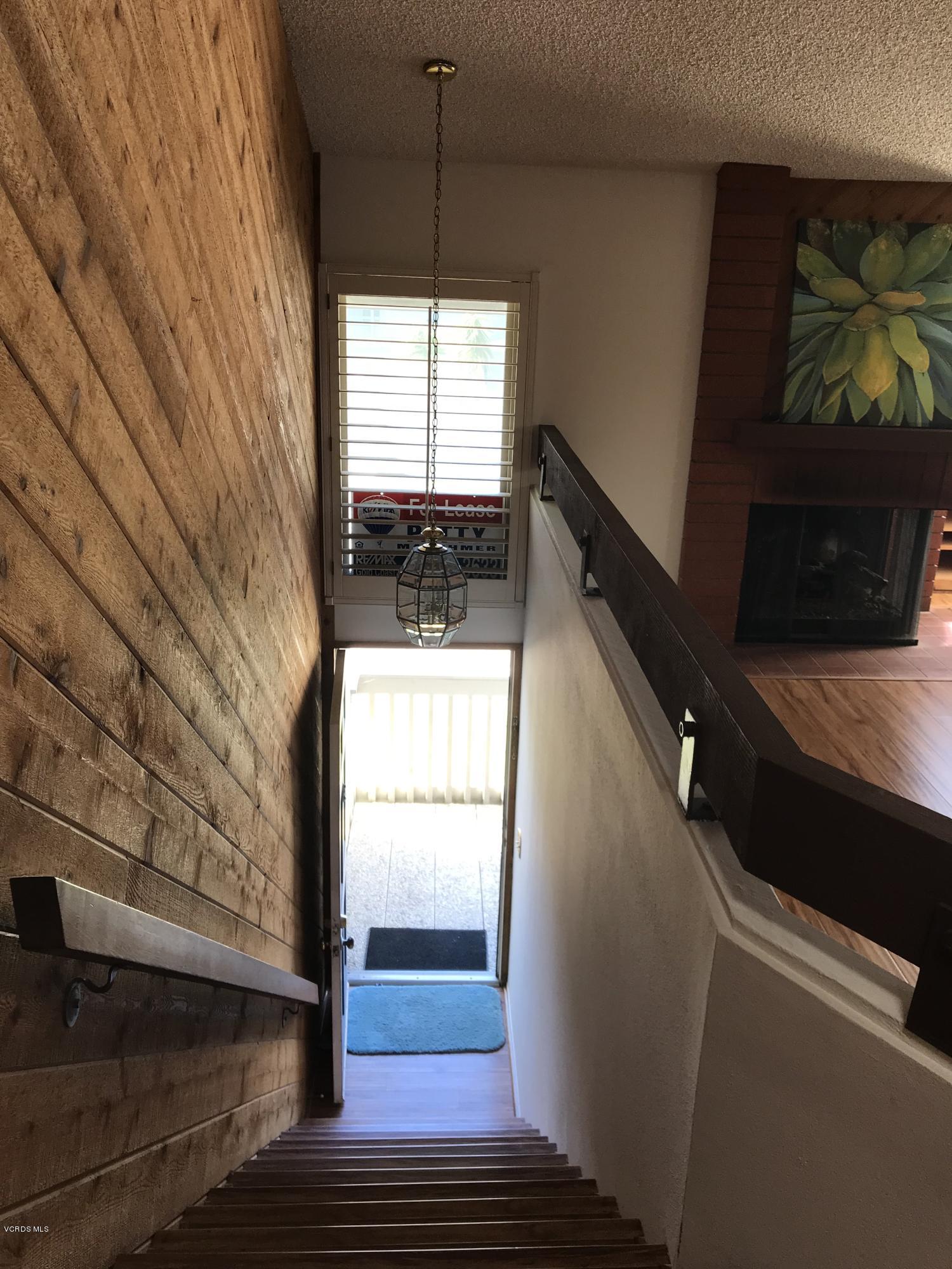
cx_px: 476
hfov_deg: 49.7
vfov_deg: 63.4
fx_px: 1027
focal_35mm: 28
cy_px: 634
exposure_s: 1/40
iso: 25
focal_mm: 3.99
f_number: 1.8
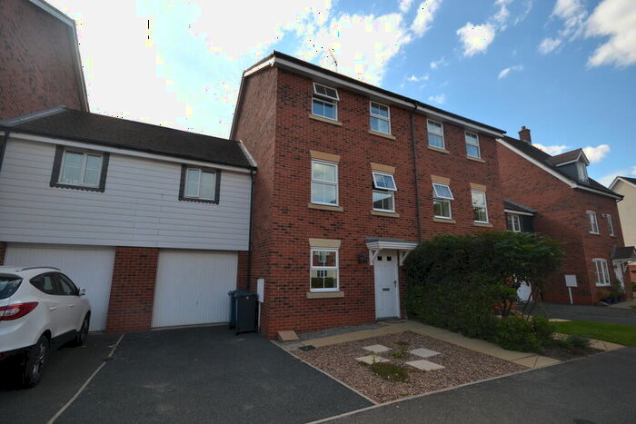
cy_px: 212
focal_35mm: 15
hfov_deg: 100.4
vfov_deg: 77.4
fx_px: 265
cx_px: 318
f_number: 7.1
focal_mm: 10
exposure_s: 1/200
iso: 100
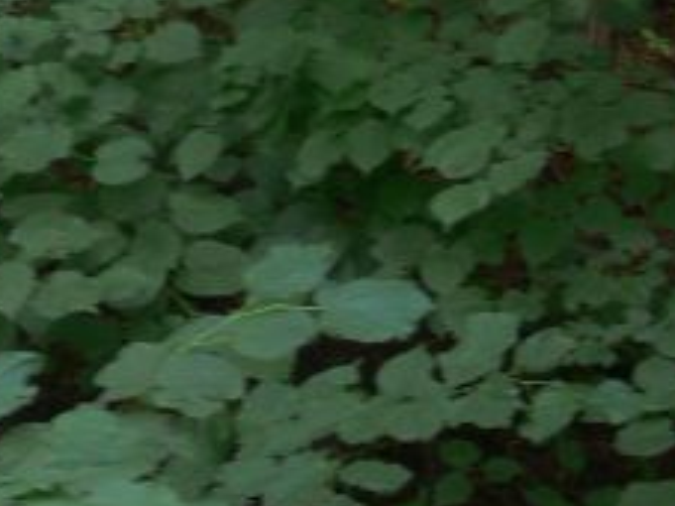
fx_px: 6276
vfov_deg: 4.6
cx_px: -1100
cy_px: 496
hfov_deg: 5.9
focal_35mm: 322
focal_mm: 11.8
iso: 100
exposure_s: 1/13
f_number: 3.2
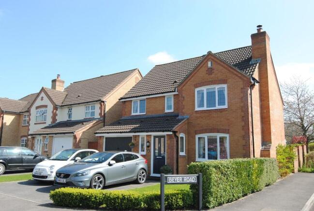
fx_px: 262
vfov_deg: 43.9
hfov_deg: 61.8
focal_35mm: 30
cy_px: 106
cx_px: 157
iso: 100
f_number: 7.1
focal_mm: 20
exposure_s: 1/200
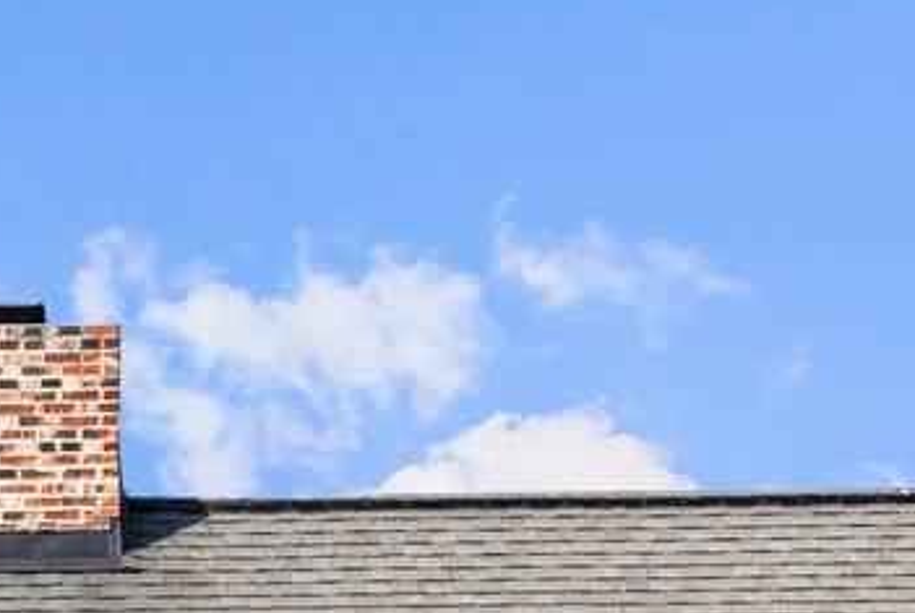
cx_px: -209
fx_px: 5191
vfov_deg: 6.3
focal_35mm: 204
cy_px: 1629
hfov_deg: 9.9
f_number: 8
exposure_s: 1/500
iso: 200
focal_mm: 35
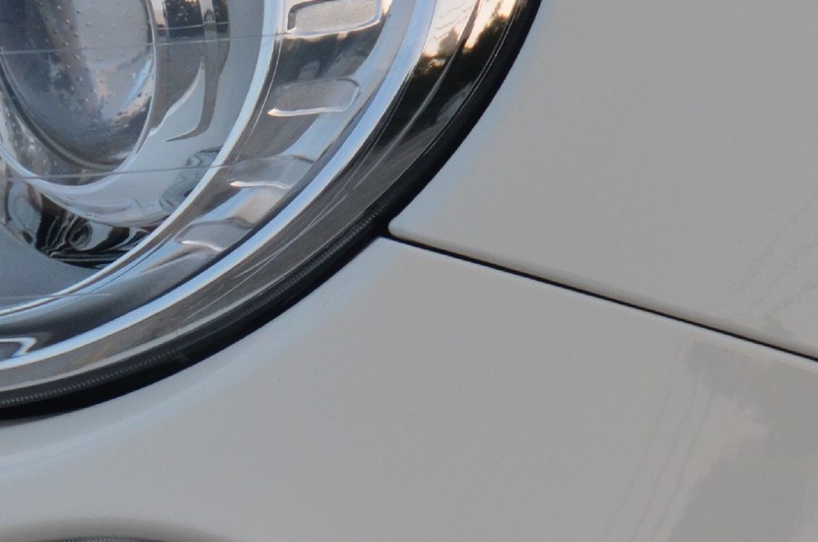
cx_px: 8
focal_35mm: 587
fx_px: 13312
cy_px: 320
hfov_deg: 3.5
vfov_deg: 2.3
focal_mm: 130
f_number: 5.6
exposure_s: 1/500
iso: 900
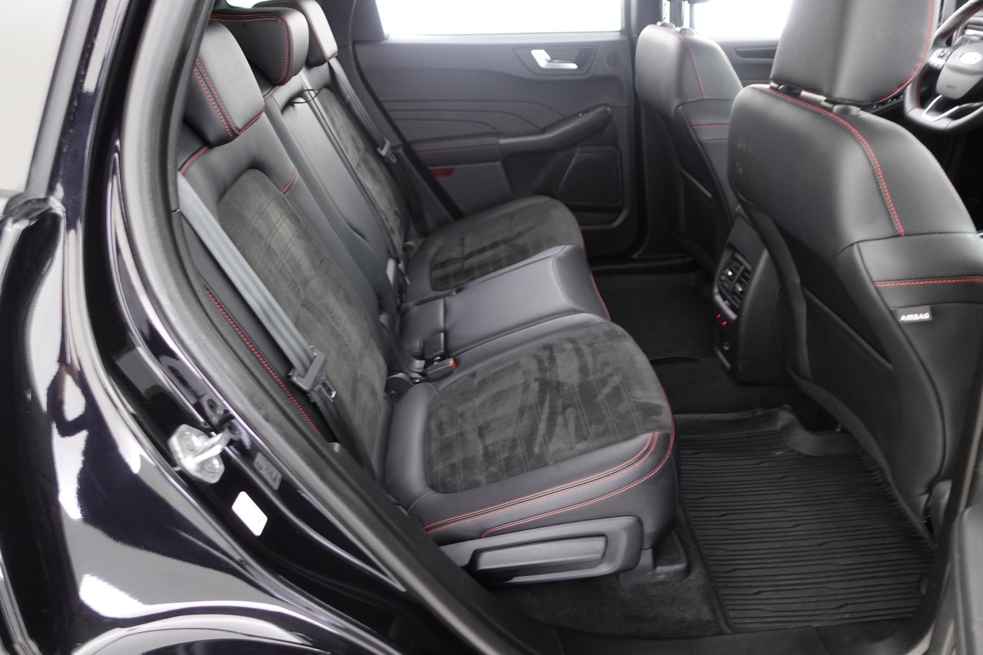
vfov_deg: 53.1
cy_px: 328
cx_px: 492
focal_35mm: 24
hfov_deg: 73.7
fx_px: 655
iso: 800
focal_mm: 9.4
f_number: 1.8
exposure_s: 1/8
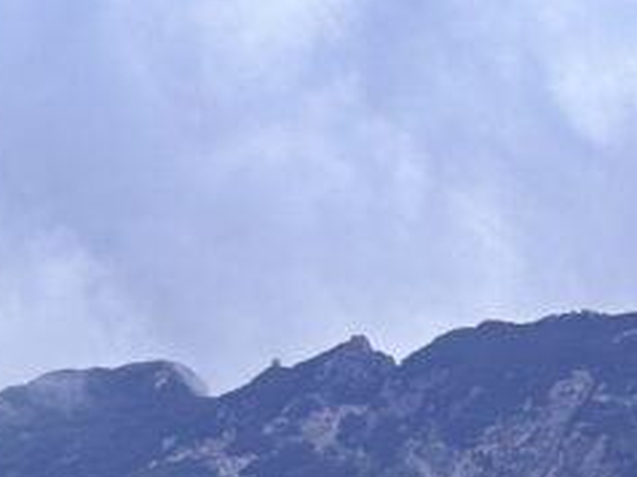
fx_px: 4118
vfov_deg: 6.6
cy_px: 536
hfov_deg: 8.7
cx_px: -254
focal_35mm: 224
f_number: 1.6
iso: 25
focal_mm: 5.96
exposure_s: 1/6369
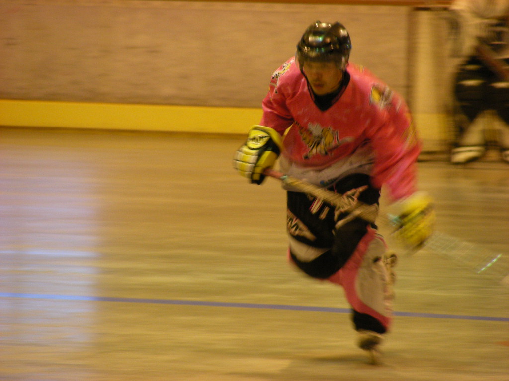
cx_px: 254
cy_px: 190
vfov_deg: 3.9
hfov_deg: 5.2
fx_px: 5588
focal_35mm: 380
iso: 200
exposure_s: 1/26
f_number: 3.5
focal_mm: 63.3
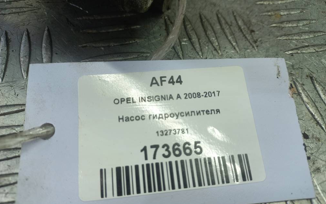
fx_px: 240
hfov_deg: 68.4
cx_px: 165
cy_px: 114
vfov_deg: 45.9
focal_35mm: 27
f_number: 1.8
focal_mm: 4.6
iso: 50
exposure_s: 1/50
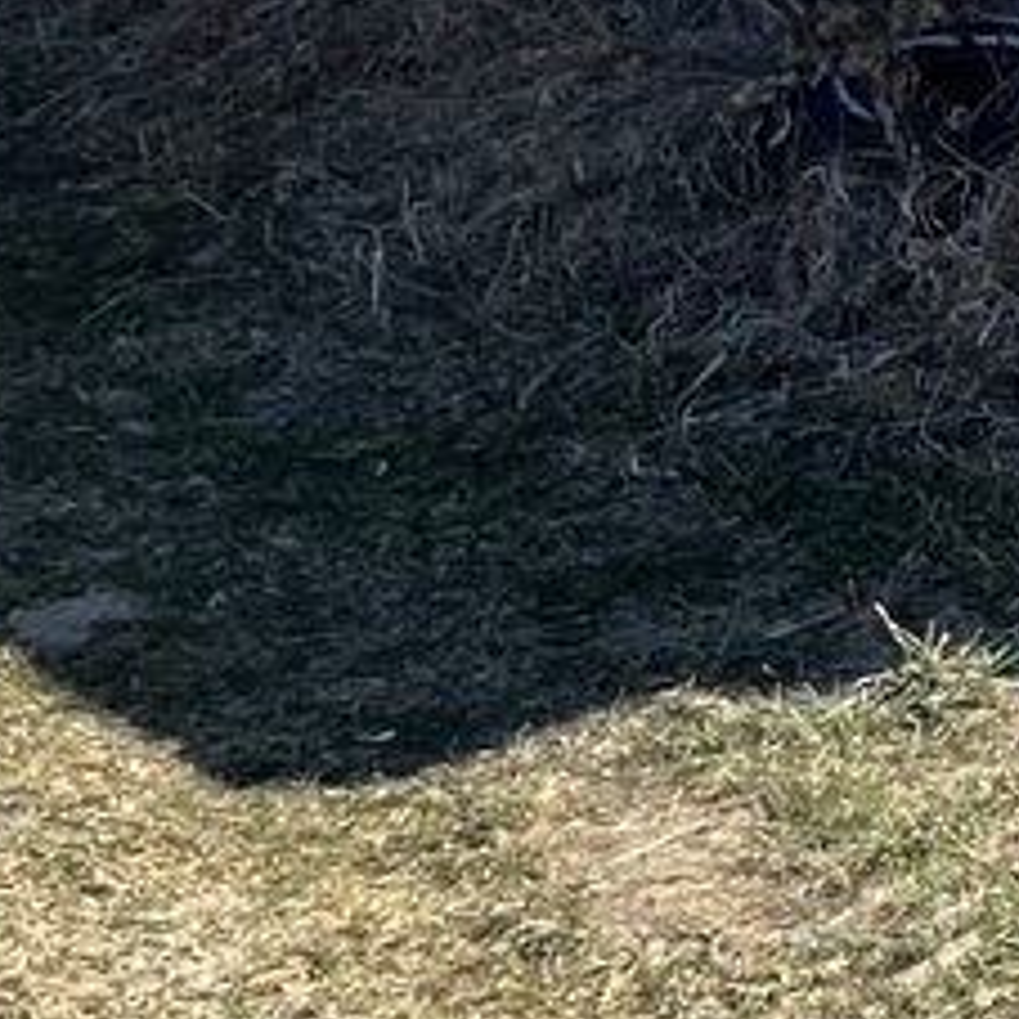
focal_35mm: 153
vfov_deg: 11.1
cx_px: 3329
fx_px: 5096
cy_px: -424
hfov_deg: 8.8
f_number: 1.6
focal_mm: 5.1
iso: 50
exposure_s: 1/1776
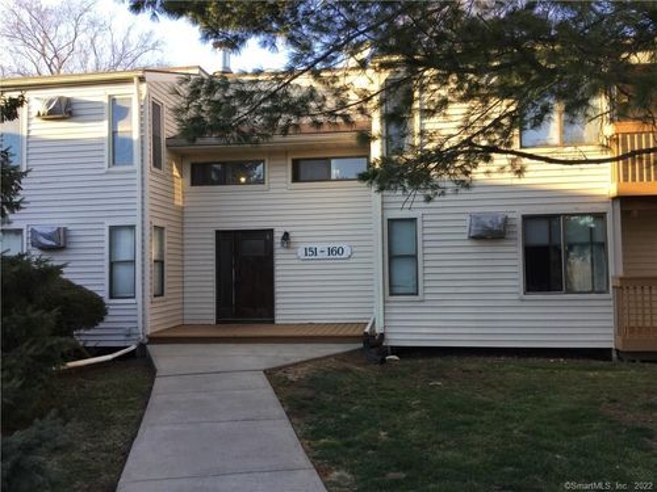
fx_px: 588
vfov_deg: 45.4
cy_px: 246
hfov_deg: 58.4
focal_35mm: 31
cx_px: 328
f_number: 2.4
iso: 25
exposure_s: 1/120
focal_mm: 3.3
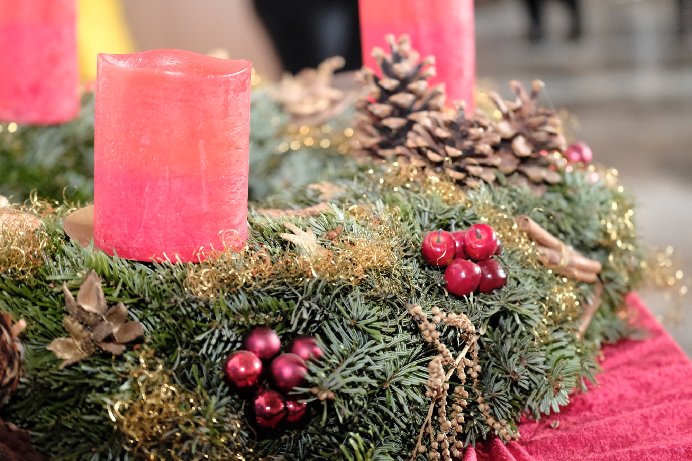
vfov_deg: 18.2
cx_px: 346
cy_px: 230
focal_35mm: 75
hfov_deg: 27.0
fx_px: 1441
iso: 6400
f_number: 2.8
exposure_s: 1/52
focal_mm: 50
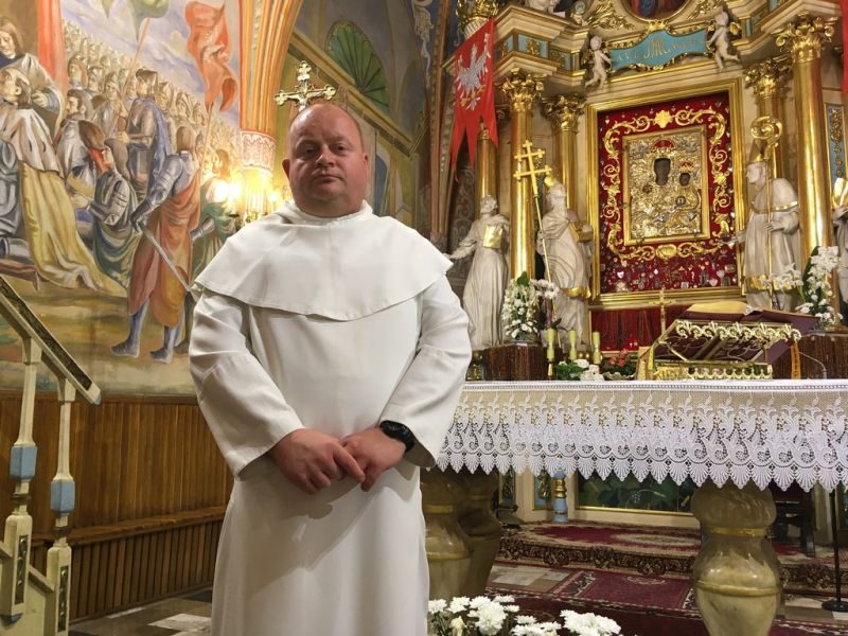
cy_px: 318
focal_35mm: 29
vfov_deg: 48.2
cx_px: 424
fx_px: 710
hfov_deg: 61.7
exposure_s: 1/33
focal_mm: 4.15
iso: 80
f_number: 2.2
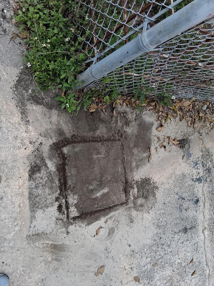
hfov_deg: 51.3
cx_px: 103
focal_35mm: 27
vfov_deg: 65.3
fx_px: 223
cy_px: 147
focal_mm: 3.98
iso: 25
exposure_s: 1/120
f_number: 1.8
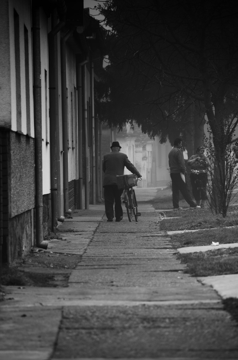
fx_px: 2989
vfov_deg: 6.9
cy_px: 180
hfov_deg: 4.6
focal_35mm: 300
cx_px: 119
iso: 100
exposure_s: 1/100
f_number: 5.6
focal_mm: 200
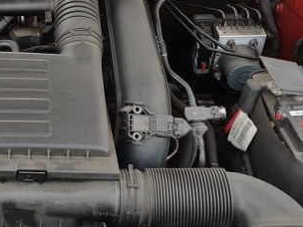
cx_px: 28
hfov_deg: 26.4
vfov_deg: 20.3
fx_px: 621
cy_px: 20
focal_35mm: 71
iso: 125
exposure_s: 1/100
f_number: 1.65
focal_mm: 4.75
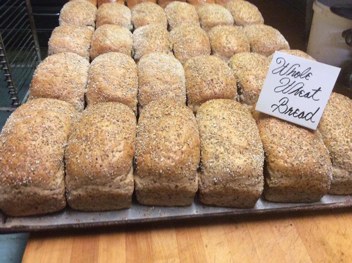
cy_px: 132
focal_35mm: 32
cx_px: 176
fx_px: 325
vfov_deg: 44.0
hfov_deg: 56.9
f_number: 2.4
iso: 125
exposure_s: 1/24
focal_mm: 3.3
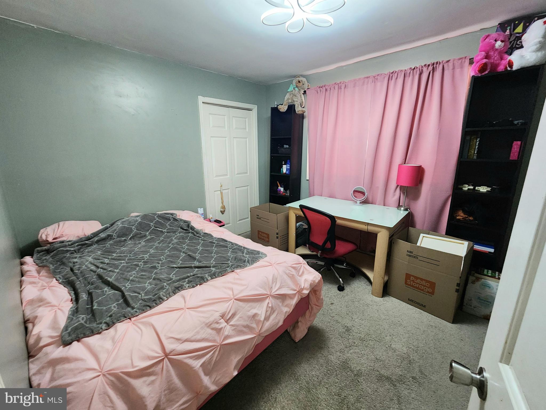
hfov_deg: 106.2
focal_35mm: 13
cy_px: 205
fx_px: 205
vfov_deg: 89.9
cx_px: 273
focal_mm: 2.2
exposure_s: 1/30
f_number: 2.2
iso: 500
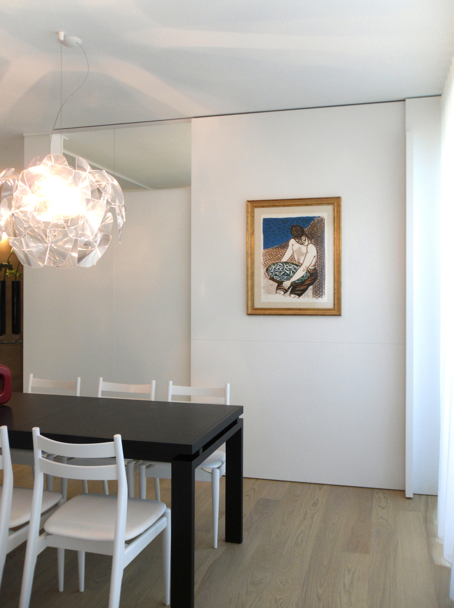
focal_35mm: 45
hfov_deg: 32.1
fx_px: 789
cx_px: 227
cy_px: 304
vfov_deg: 42.1
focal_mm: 6.3
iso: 100
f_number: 3.5
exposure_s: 1/45
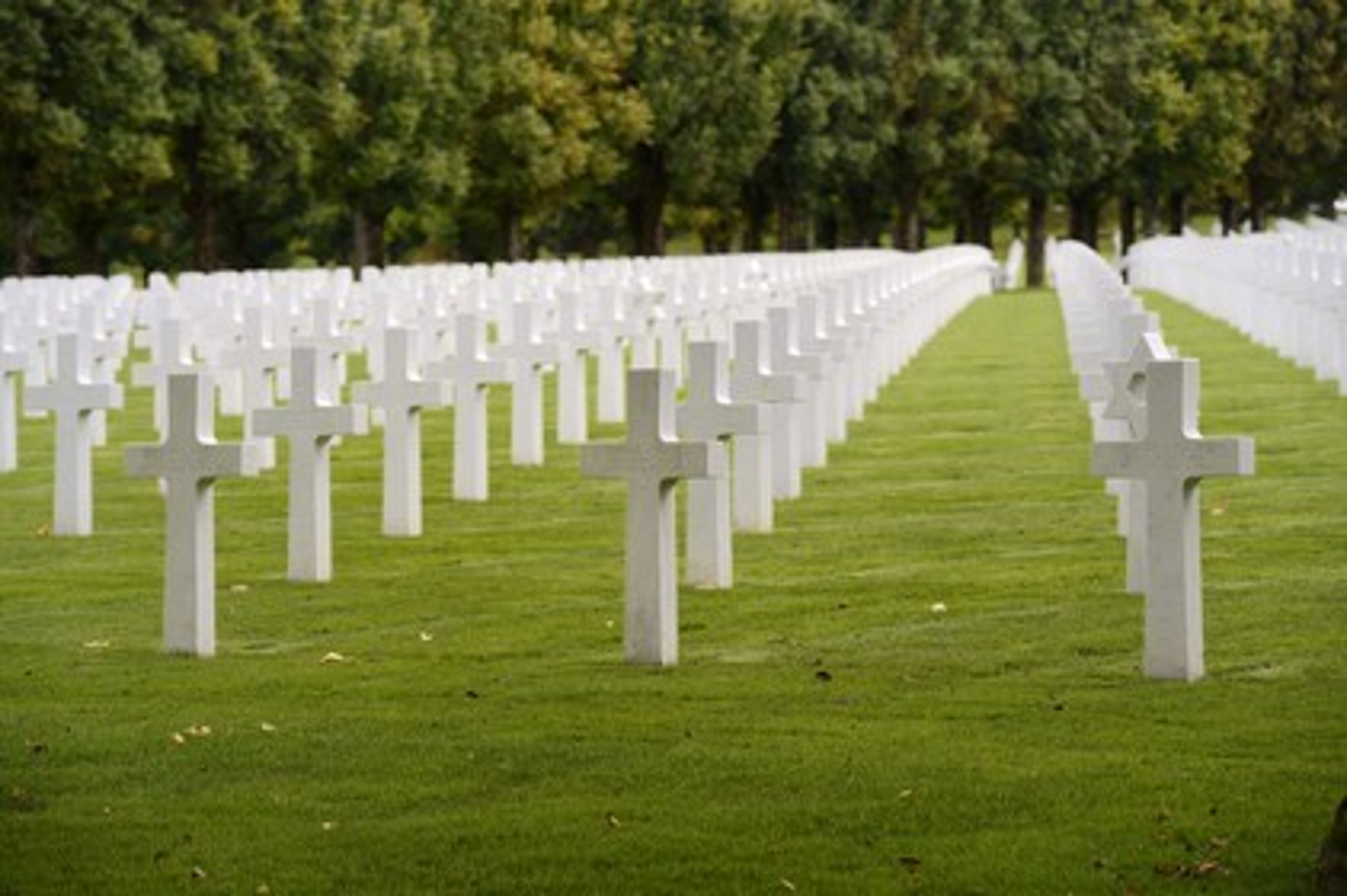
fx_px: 6356
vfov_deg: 8.1
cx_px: 674
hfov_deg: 12.1
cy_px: 448
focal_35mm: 170
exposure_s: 1/250
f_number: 7.1
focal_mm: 170
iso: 400
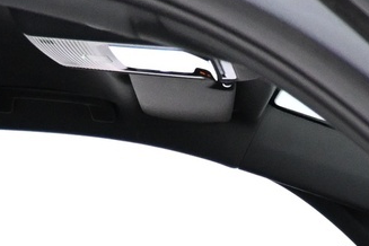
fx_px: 1220
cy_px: 480
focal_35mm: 119
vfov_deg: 10.6
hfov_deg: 17.0
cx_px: 59
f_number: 3.5
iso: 3600
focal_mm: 16
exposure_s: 1/60
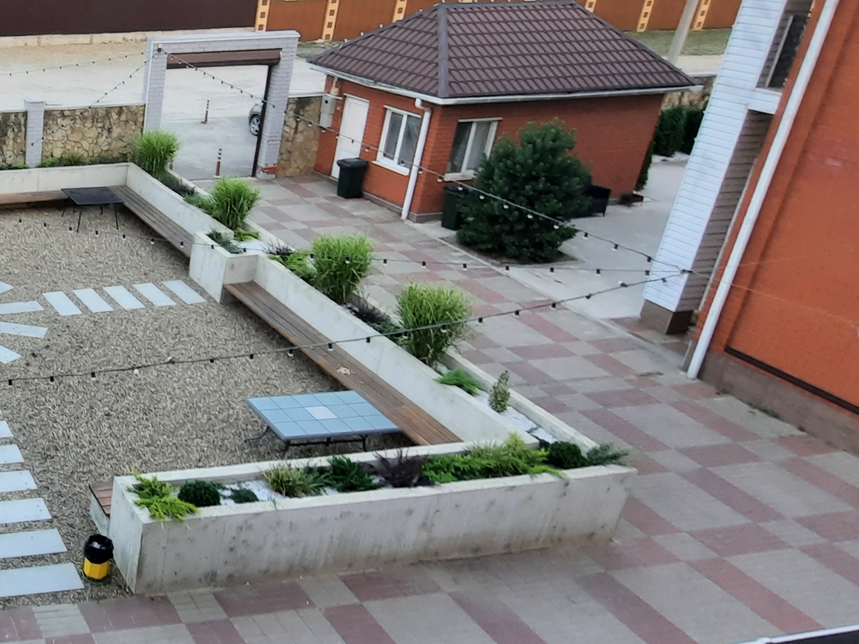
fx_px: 844
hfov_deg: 41.5
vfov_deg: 41.8
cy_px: 299
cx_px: -111
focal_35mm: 34
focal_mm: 1.74
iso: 40
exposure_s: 1/50
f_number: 2.2
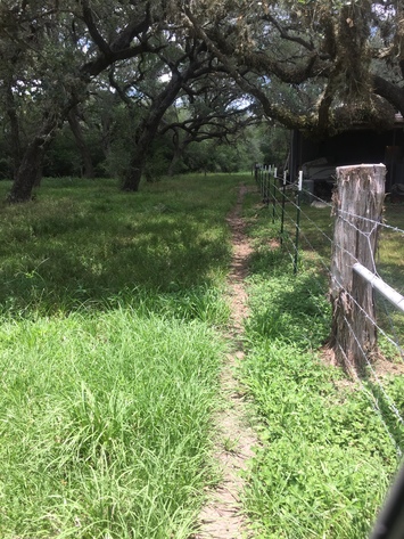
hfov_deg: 48.2
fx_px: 451
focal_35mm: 29
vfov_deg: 61.6
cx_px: 202
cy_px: 270
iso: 32
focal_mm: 4.15
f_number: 2.2
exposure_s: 1/476
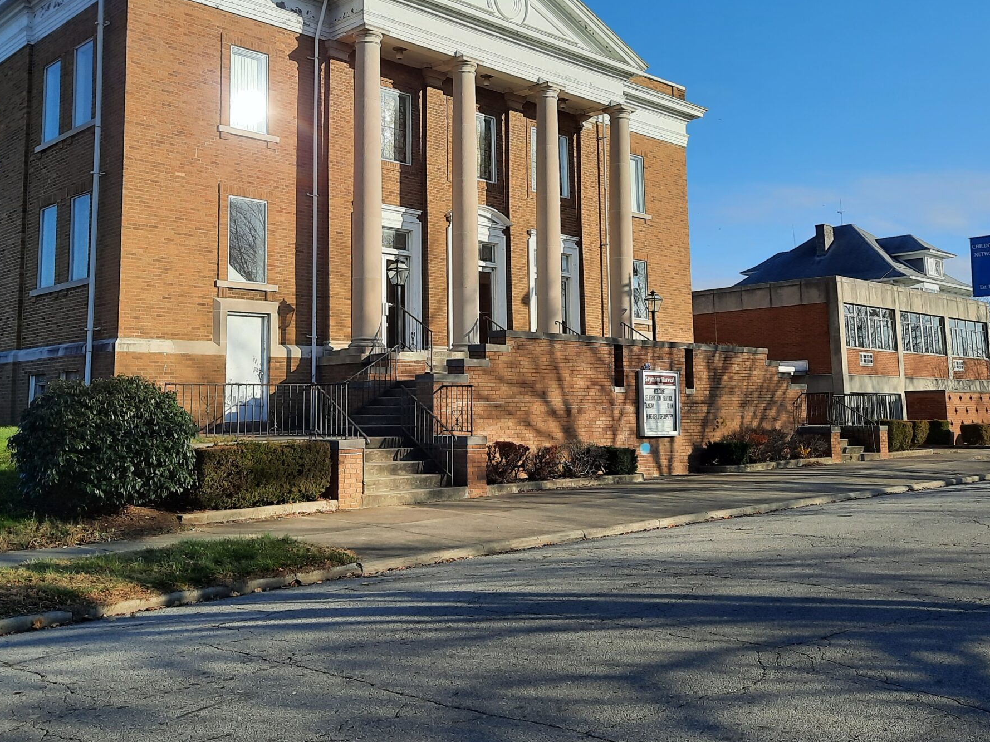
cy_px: 275
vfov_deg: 39.4
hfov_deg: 51.3
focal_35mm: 36
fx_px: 1029
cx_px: 448
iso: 32
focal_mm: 4.6
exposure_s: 1/883
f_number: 2
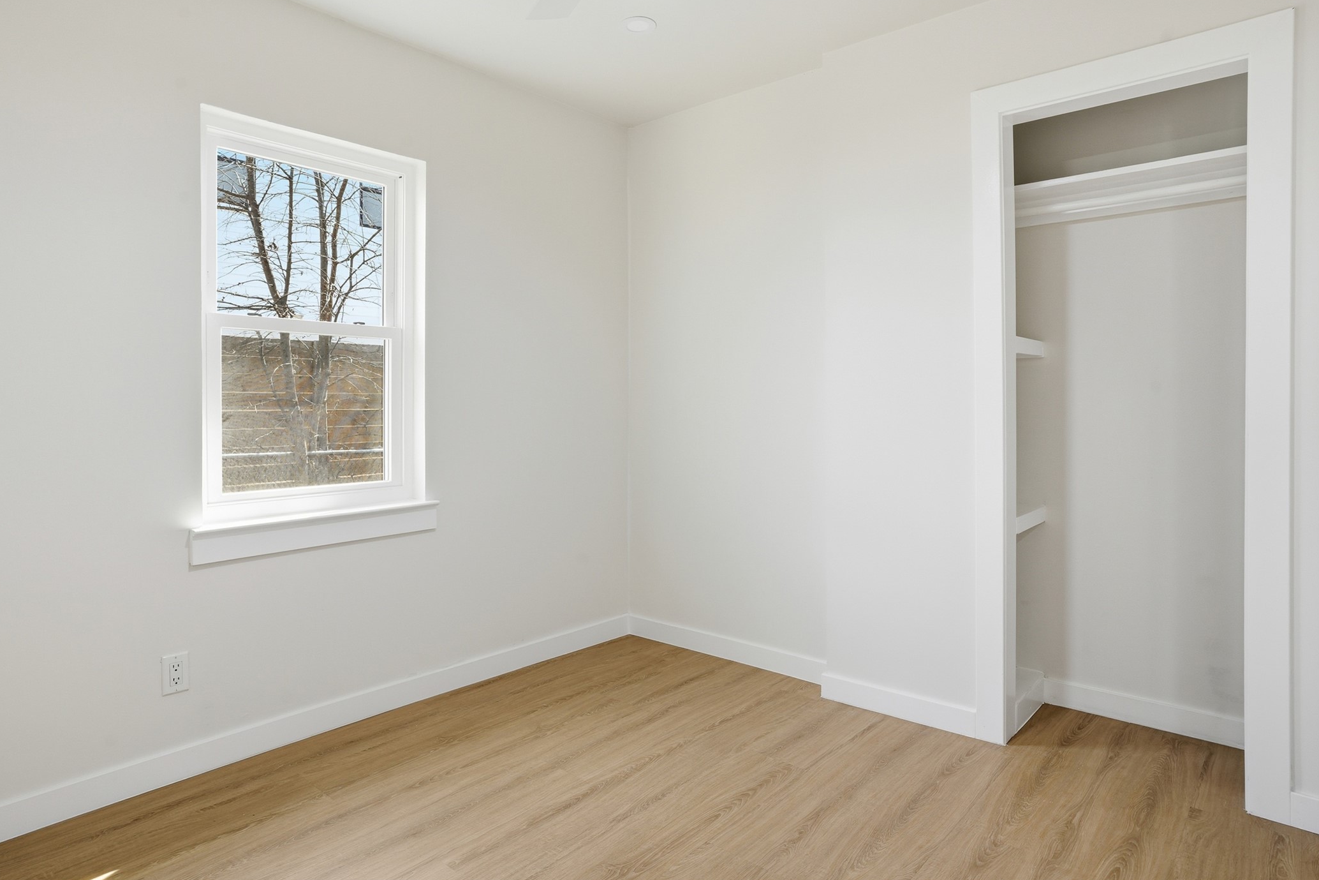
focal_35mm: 21
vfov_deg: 59.5
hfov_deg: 81.2
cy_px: 432
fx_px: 769
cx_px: 652
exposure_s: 1/640
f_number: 9
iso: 125
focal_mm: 20
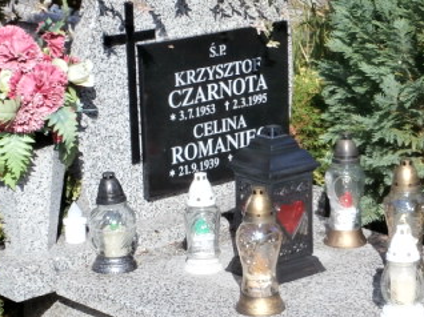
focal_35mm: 137
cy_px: 224
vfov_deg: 10.8
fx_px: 1677
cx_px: 345
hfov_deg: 14.3
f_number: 12
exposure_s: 1/80
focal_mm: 12.1
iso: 100
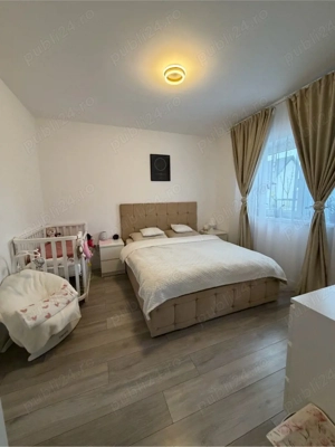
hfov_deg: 85.7
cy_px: 224
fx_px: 181
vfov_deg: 102.1
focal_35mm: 14
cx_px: 168
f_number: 2.2
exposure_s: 1/102
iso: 320
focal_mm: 2.22
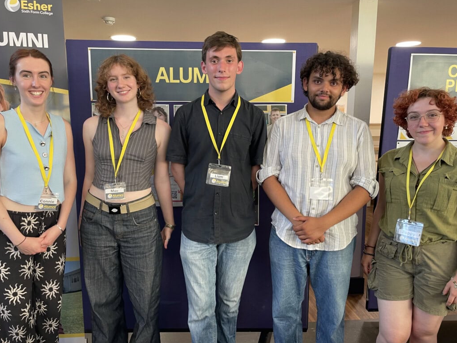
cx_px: 225
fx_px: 357
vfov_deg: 51.4
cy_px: 174
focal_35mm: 27
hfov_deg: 65.3
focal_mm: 4.2
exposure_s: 1/48
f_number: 1.6
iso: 64
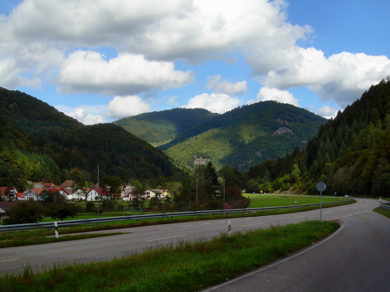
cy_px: 146
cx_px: 195
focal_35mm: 50
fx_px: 563
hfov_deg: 38.2
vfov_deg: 29.1
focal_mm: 8.3
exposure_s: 1/354
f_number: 5.1
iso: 50
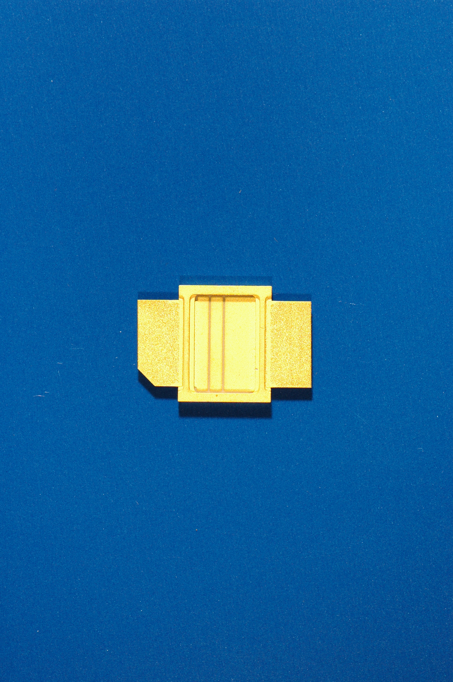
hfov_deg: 8.7
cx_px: 226
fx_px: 2978
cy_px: 341
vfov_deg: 13.1
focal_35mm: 158
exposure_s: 1/400
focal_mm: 105
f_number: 7.1
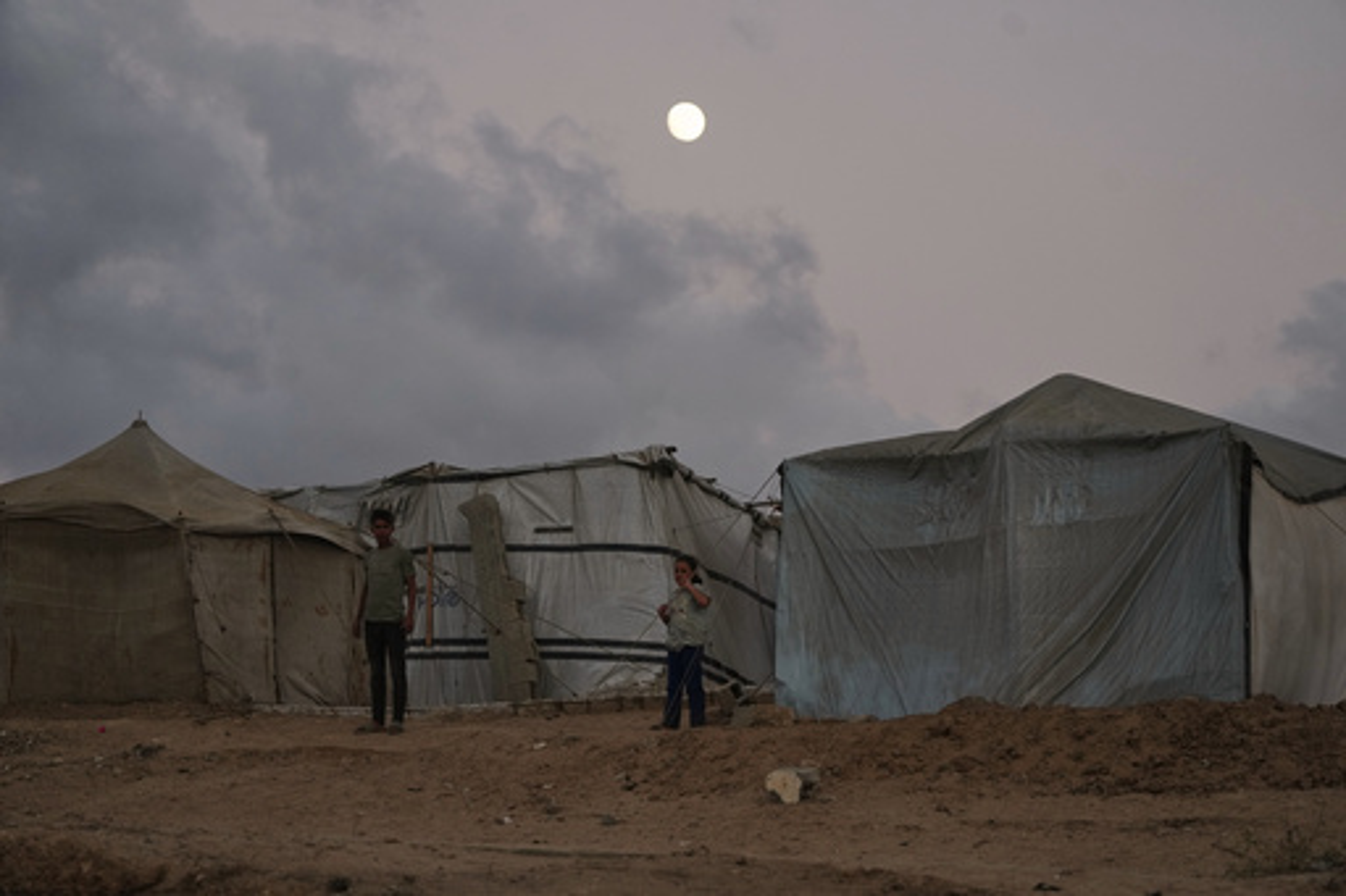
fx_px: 3737
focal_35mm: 100
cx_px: 673
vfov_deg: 13.7
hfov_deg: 20.4
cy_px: 448
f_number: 4.5
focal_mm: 100
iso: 800
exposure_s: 1/125
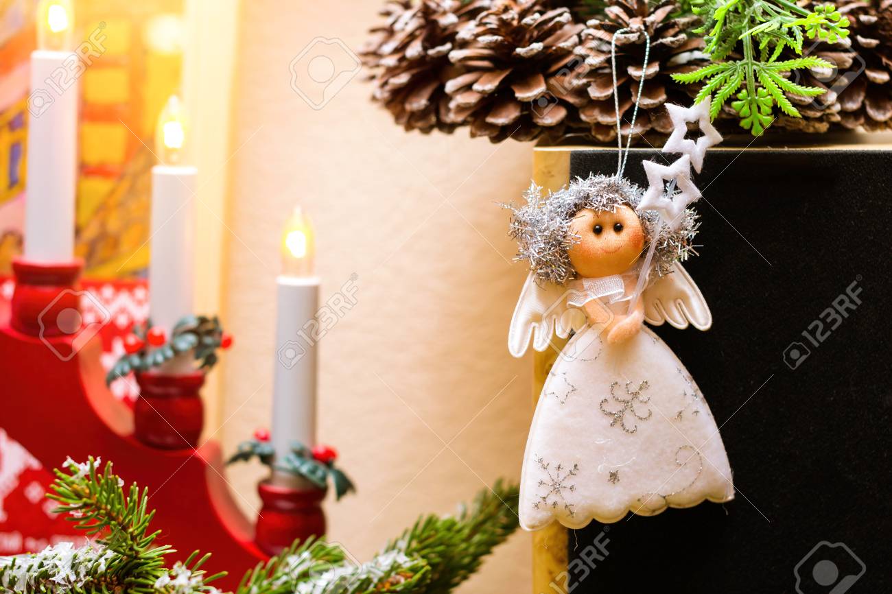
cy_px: 297
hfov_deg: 27.0
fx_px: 1858
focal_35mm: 75
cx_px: 446
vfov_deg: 18.2
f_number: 4
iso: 200
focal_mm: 50
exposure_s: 1/125
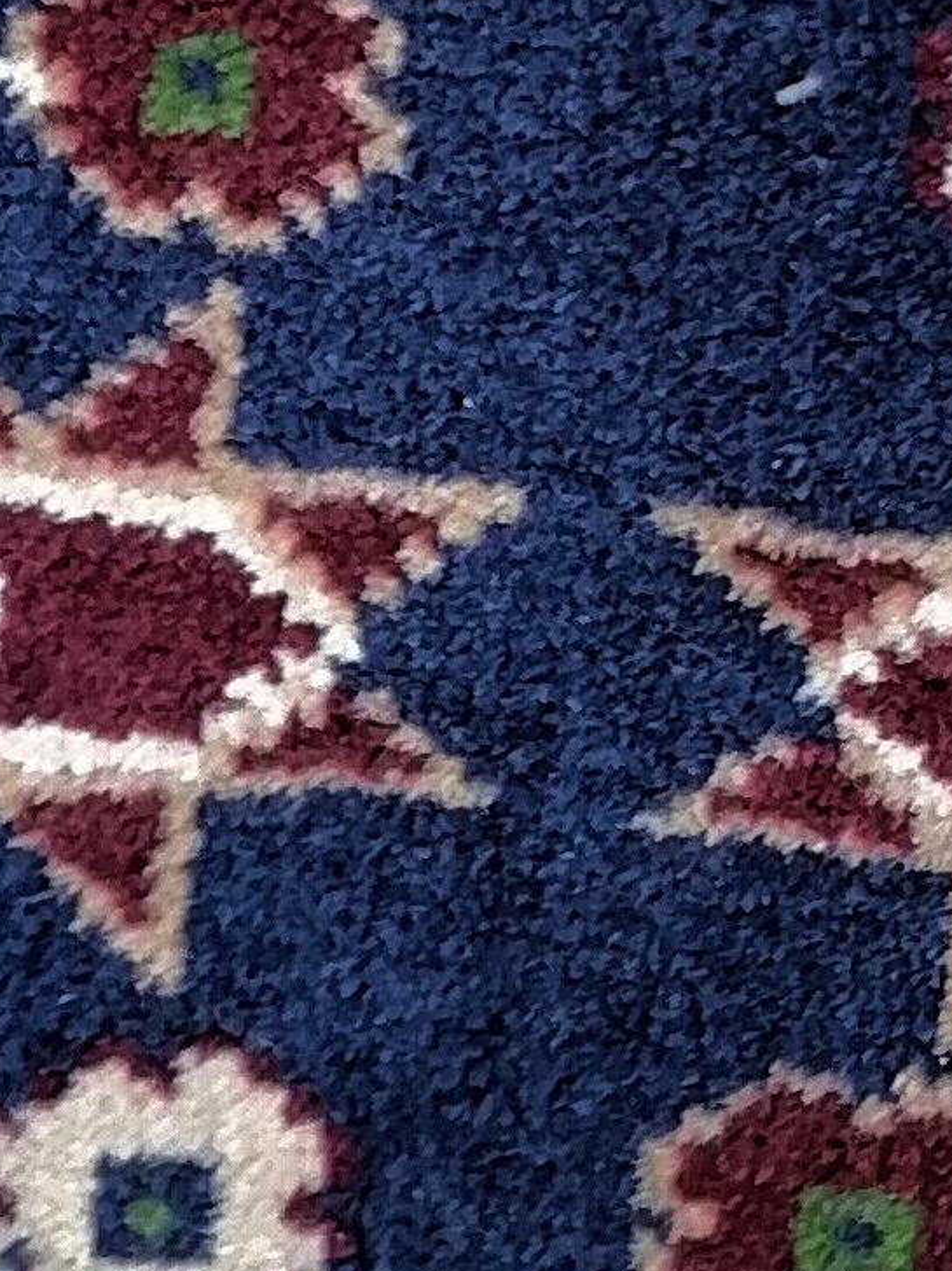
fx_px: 5245
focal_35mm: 143
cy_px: -1656
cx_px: 1810
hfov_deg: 9.7
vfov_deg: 11.6
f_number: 1.8
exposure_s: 1/50
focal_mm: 5.4
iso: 50
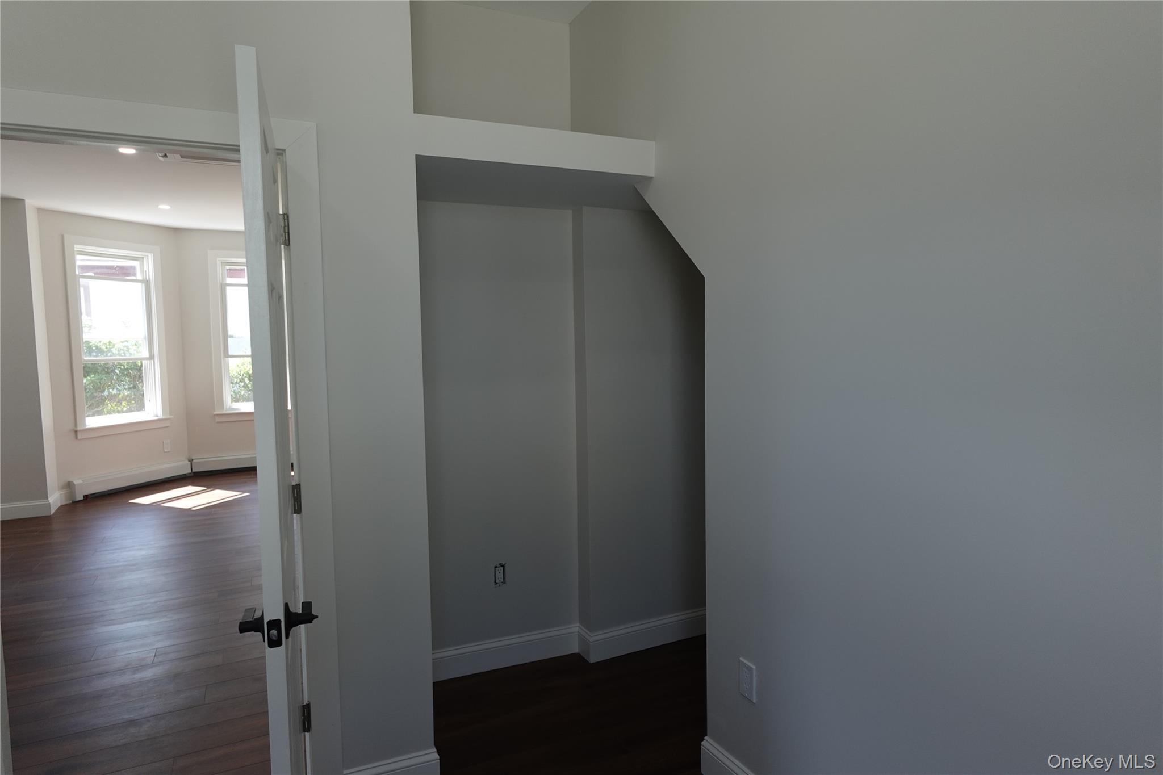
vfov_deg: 61.9
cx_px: 582
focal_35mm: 20
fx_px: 646
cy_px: 388
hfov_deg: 84.0
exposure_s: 1/250
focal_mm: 7.6
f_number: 2
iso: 125
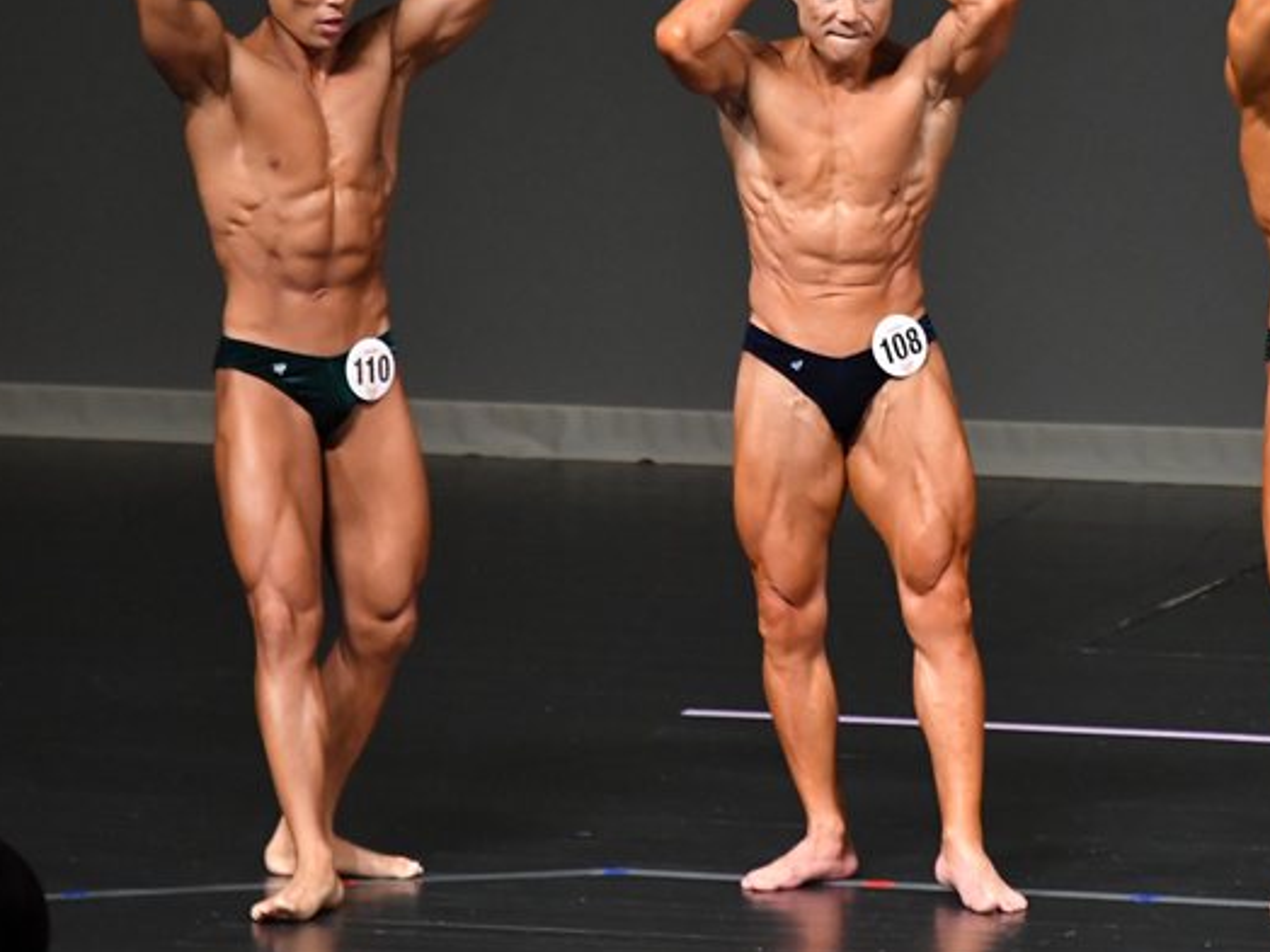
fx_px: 19555
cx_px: 883
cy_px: 332
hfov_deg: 3.7
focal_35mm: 533
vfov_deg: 2.8
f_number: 5.6
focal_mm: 250
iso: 5000
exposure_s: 1/400
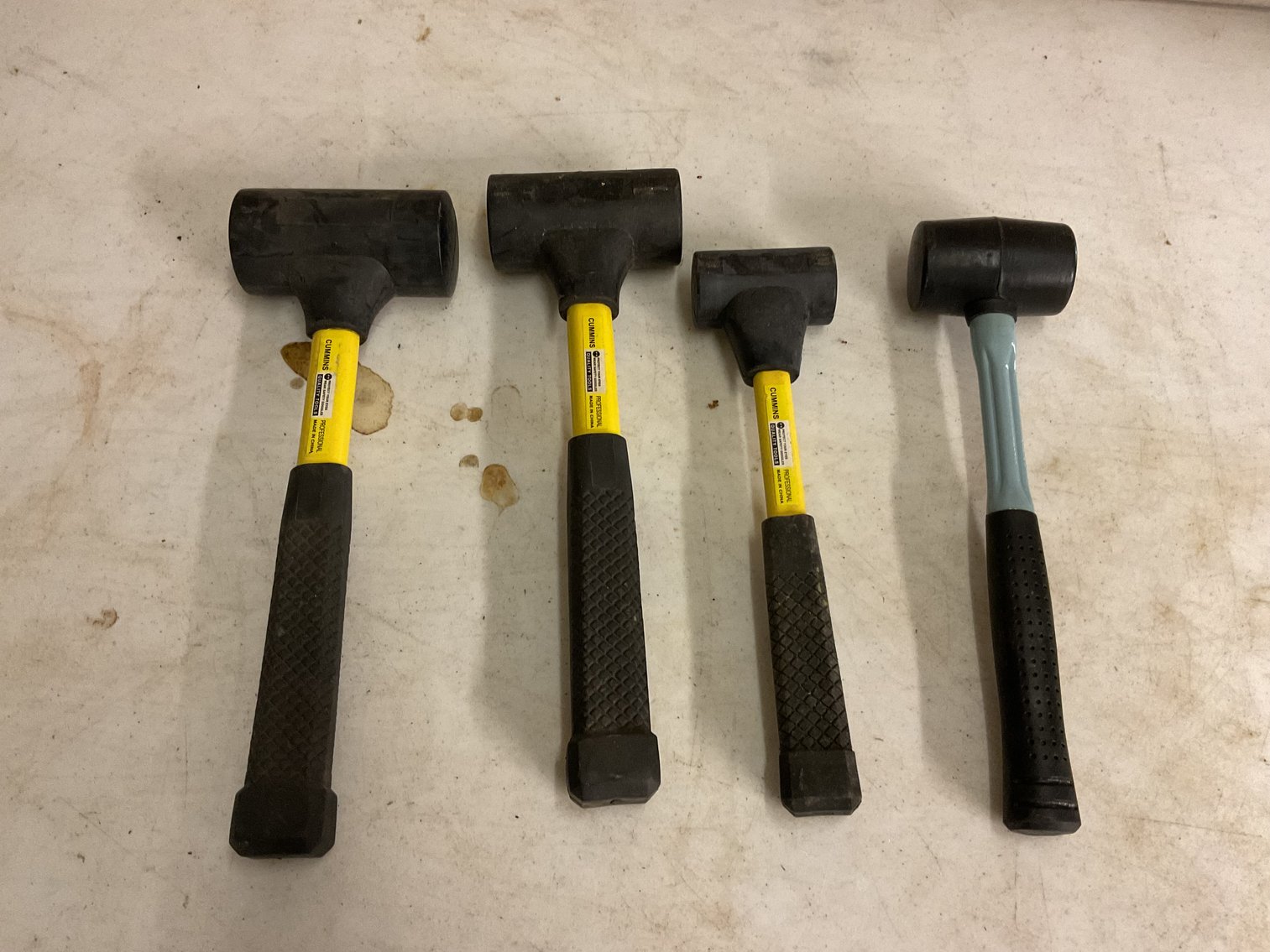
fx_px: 1064
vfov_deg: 48.2
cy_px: 476
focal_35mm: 29
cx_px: 635
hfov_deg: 61.7
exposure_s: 1/60
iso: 250
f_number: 1.8
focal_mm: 3
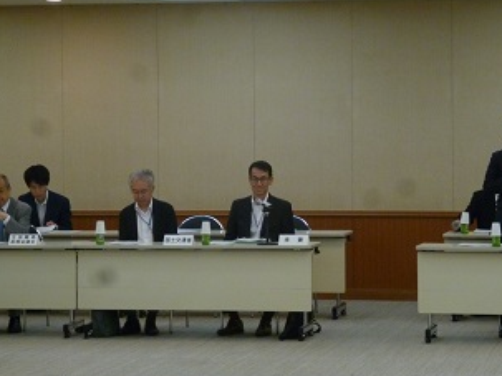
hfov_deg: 14.9
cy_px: 139
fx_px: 1914
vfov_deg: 11.2
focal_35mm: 132
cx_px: 298
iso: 400
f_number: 5.3
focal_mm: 17.8
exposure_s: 1/40
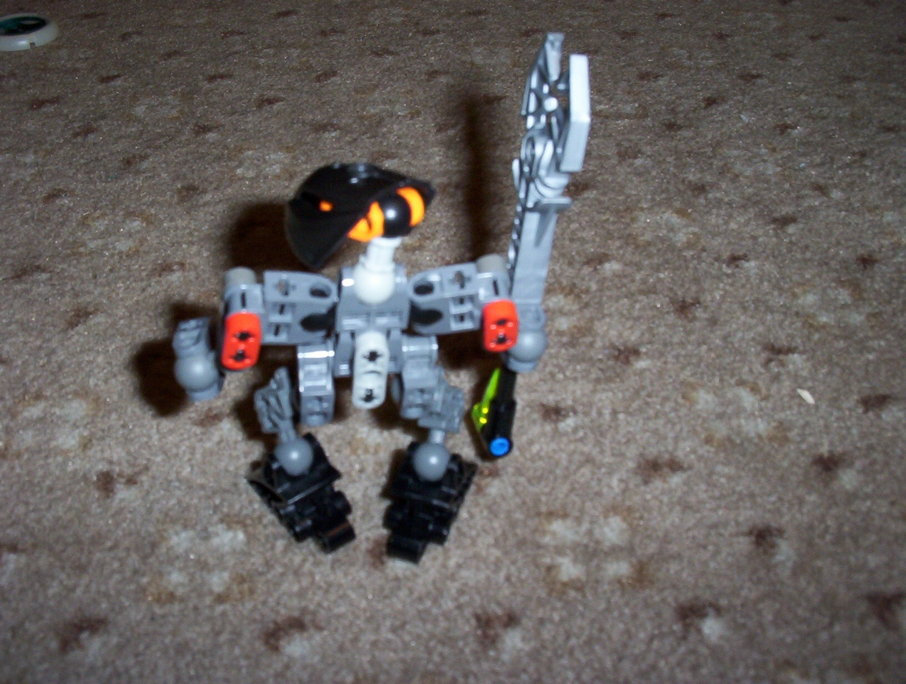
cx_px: 453
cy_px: 342
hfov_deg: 47.8
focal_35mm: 39
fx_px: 1023
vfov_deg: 37.0
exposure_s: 1/30
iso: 140
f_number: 4.5
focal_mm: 6
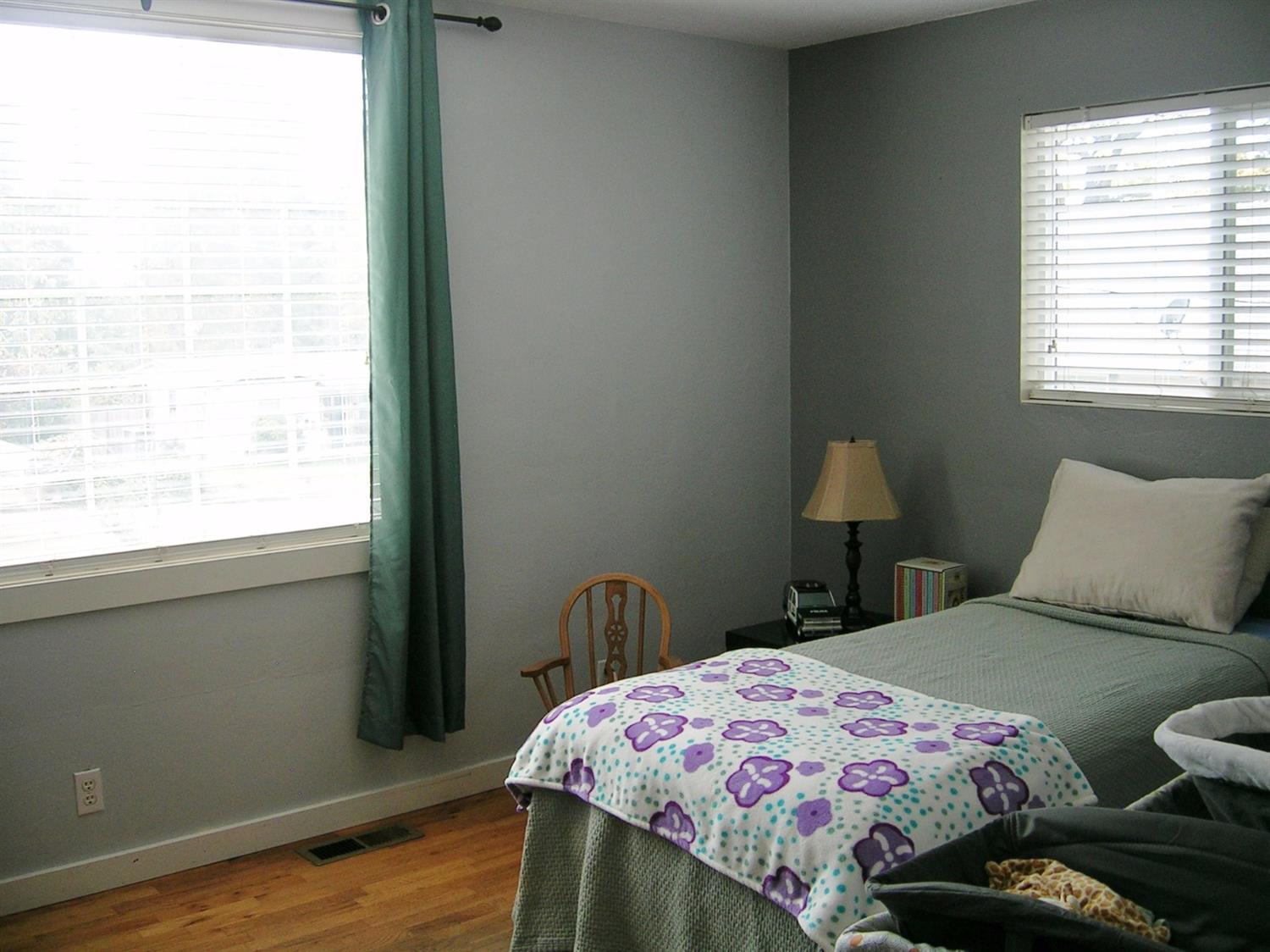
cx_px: 635
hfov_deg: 52.6
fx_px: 1284
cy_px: 476
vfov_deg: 40.7
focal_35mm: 35
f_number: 2.8
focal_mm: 5.4
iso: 50
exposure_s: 1/83.2
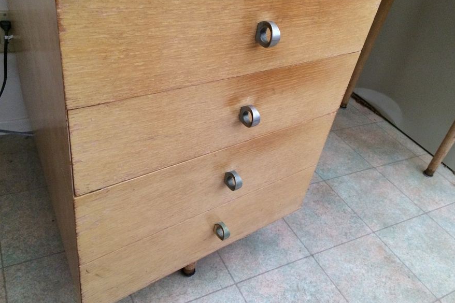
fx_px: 404
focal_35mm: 32
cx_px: 232
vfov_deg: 41.1
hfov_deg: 58.7
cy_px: 144
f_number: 2.2
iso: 250
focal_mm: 4.12
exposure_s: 1/30
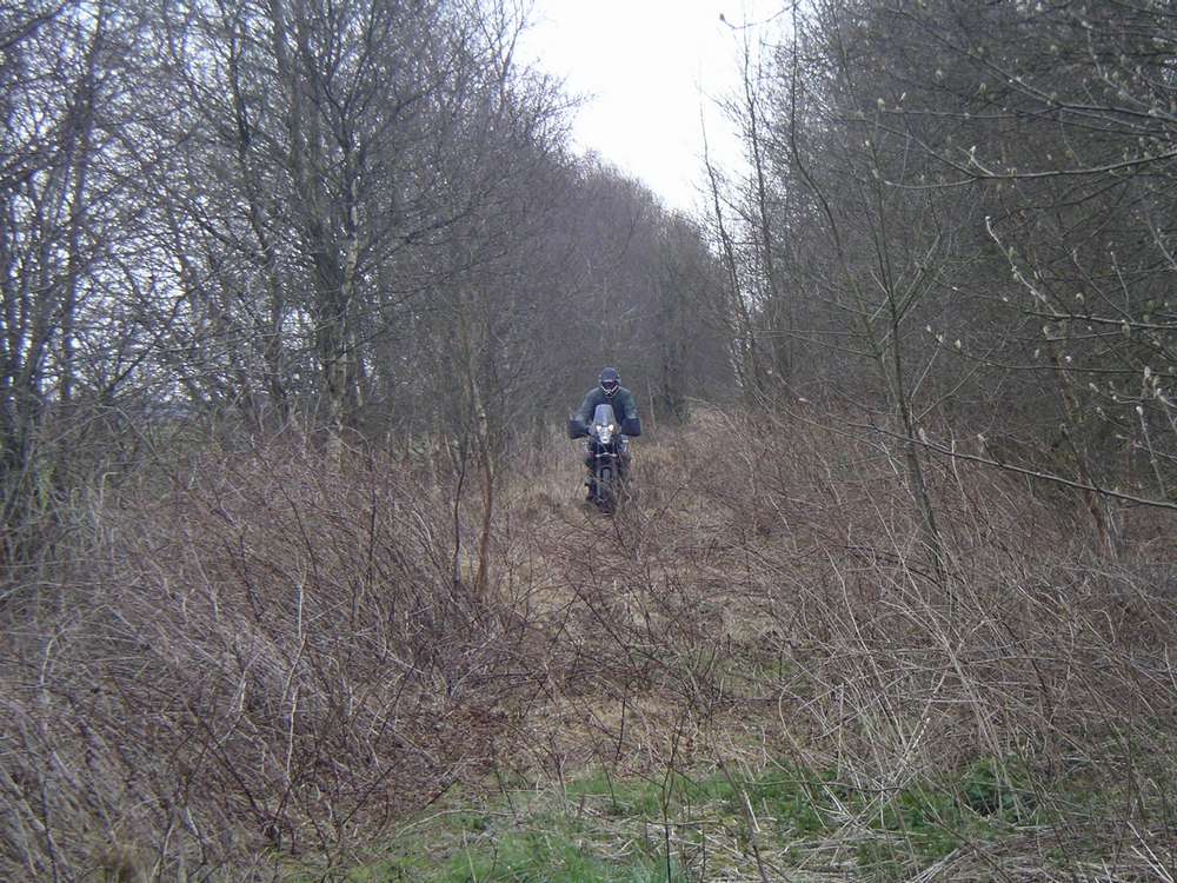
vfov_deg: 14.2
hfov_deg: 18.9
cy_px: 442
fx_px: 3536
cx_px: 588
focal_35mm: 104
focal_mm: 16
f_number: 3.9
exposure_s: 1/200
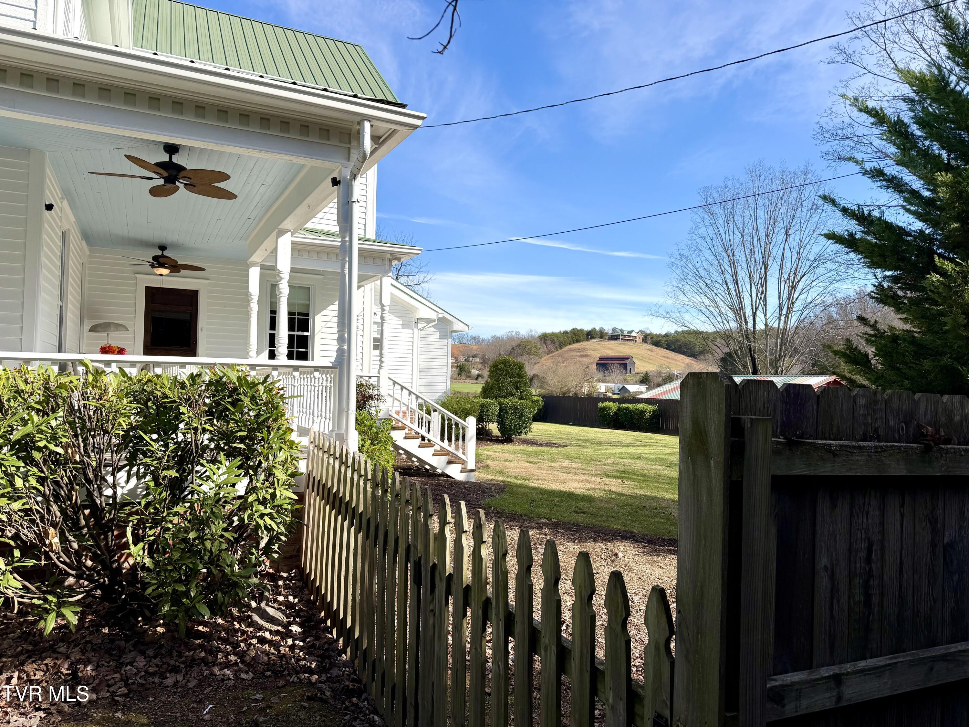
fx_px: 672
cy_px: 364
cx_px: 484
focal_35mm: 24
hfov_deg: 71.6
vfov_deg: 56.8
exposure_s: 1/3279
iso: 80
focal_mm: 6.76
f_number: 1.78
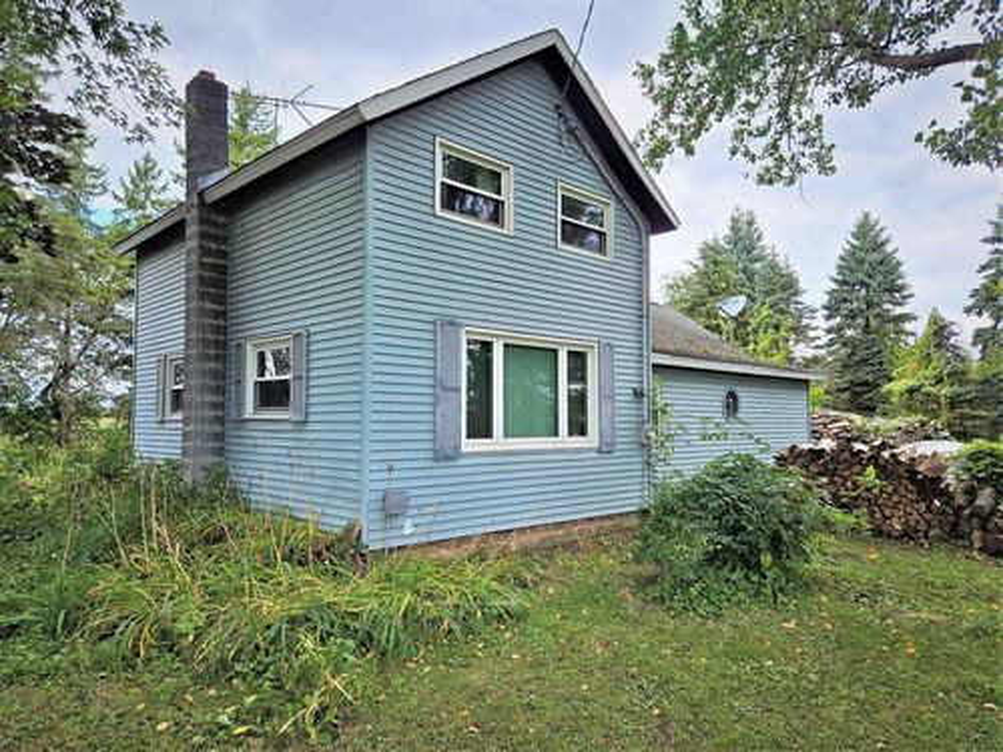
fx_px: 666
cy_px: 376
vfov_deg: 58.9
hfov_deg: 73.9
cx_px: 502
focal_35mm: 23
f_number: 1.8
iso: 25
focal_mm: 5.4
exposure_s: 1/257
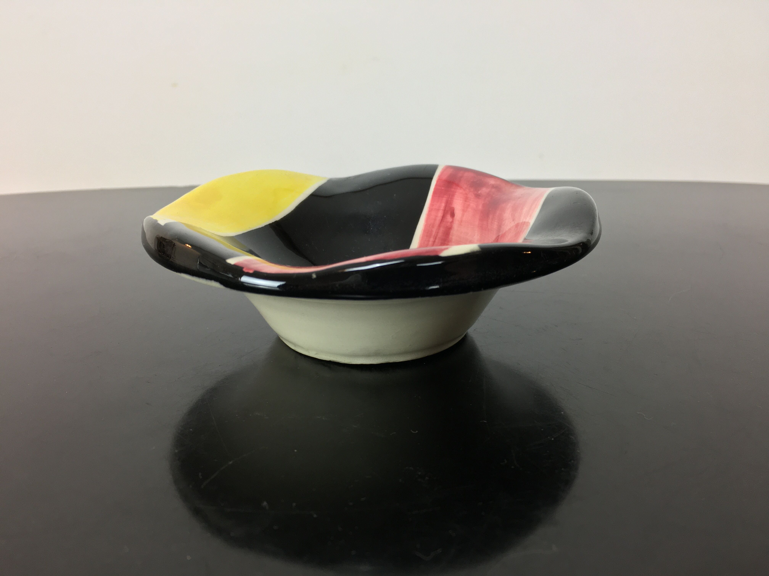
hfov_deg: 61.7
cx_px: 384
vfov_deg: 48.2
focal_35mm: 29
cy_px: 288
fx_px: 644
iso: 50
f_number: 2.2
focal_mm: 4.15
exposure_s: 1/33
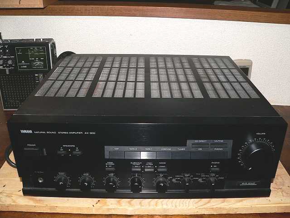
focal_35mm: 36
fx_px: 302
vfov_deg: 39.7
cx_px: 145
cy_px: 109
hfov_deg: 51.4
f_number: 2.8
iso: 200
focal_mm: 6
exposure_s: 1/60
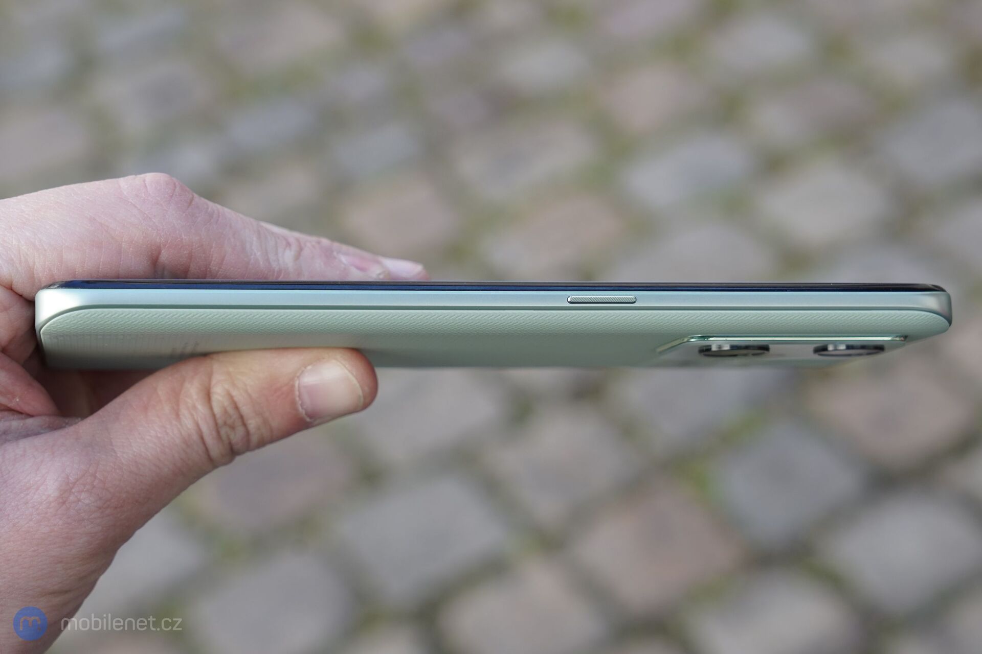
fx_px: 1446
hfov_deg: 37.5
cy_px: 327
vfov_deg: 25.5
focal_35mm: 53
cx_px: 491
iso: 320
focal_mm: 53
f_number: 6.3
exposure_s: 1/125
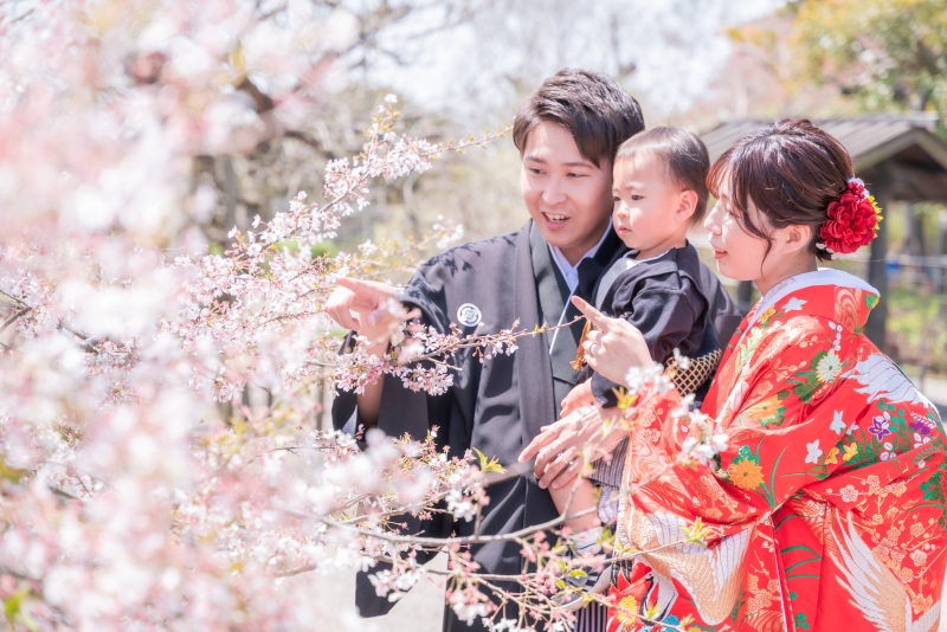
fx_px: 1868
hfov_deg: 28.4
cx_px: 474
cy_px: 316
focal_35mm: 71
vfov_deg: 19.2
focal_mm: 71
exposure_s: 1/400
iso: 100
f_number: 4
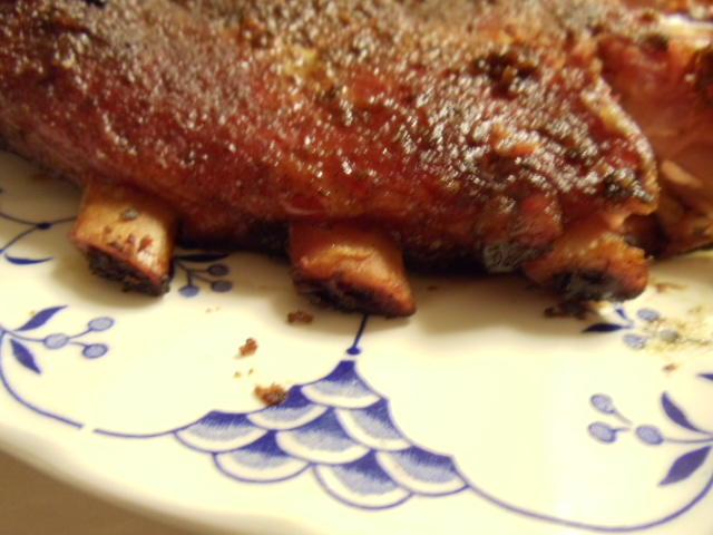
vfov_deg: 32.9
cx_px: 356
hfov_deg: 42.9
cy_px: 268
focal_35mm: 44
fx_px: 906
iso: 400
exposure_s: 1/5
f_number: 3.5
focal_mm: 6
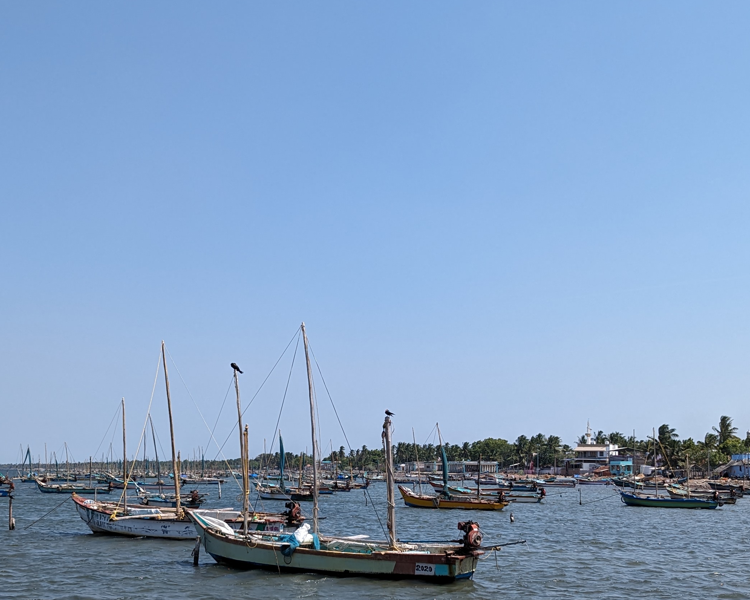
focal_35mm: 46
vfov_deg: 32.6
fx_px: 1021
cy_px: 370
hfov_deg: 40.3
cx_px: 411
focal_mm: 6.81
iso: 56
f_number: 1.85
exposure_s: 1/2410
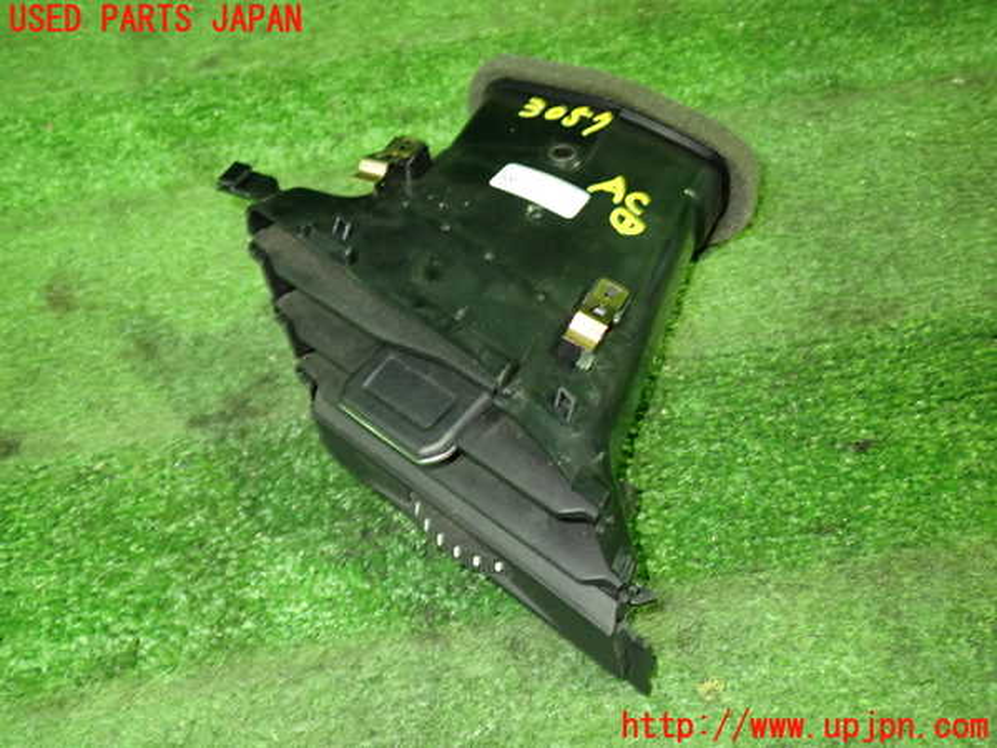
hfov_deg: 60.0
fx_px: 864
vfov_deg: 46.8
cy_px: 374
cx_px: 498
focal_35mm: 30
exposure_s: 1/30
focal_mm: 5.4
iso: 800
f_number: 2.3
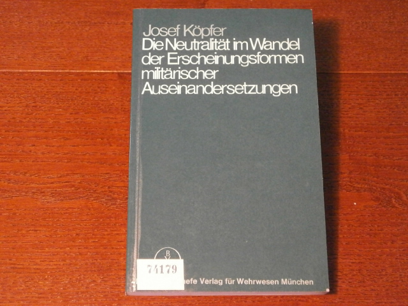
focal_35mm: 63
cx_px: 204
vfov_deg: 23.3
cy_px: 153
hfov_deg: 30.7
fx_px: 743
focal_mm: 11.1
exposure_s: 1/30
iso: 800
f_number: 4.6
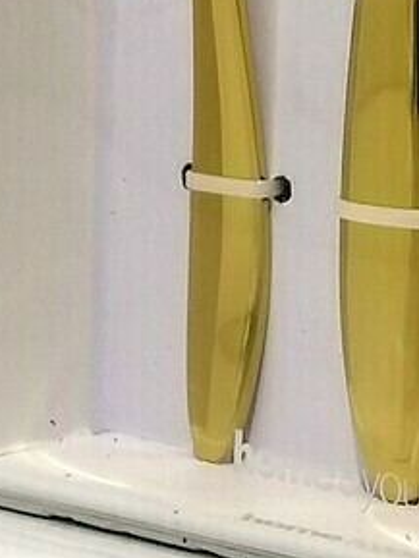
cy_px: -365
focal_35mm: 226
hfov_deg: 6.5
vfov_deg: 8.5
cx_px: 573
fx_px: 3645
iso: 100
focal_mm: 4.75
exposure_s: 1/50
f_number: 1.8
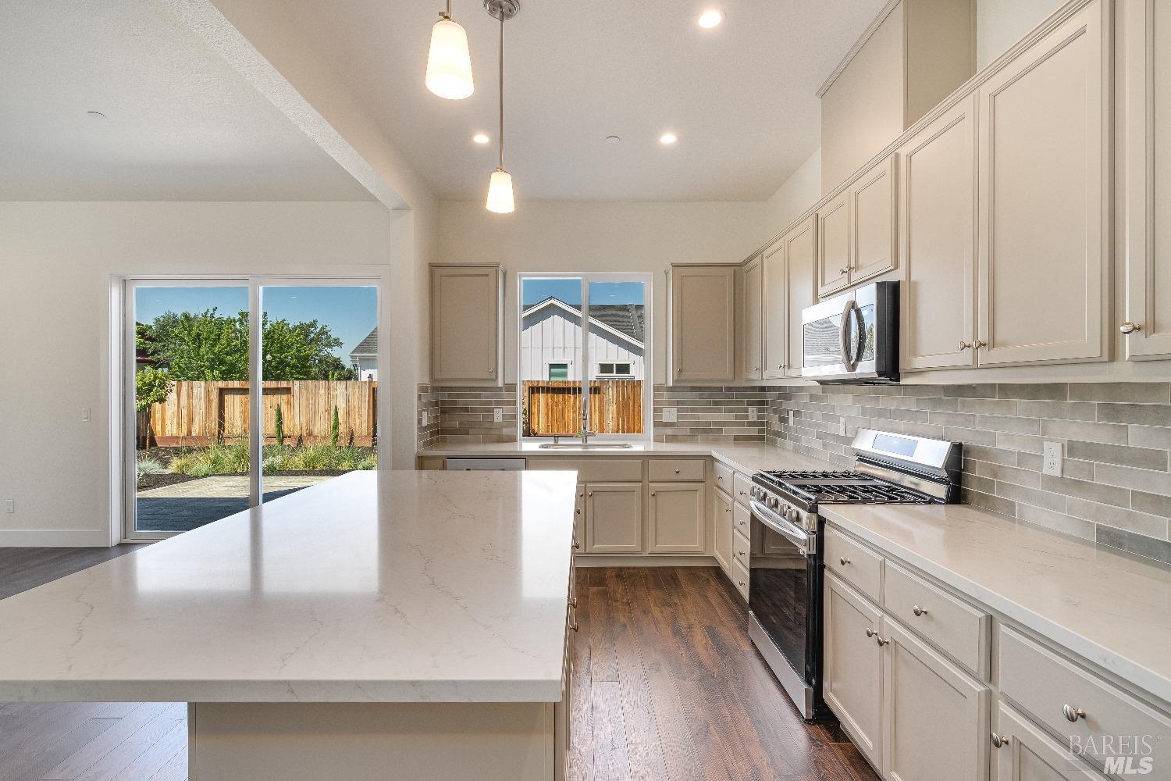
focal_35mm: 16
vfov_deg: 73.7
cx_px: 586
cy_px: 390
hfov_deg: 96.7
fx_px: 520
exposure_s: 1/40
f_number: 11
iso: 320
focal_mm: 16
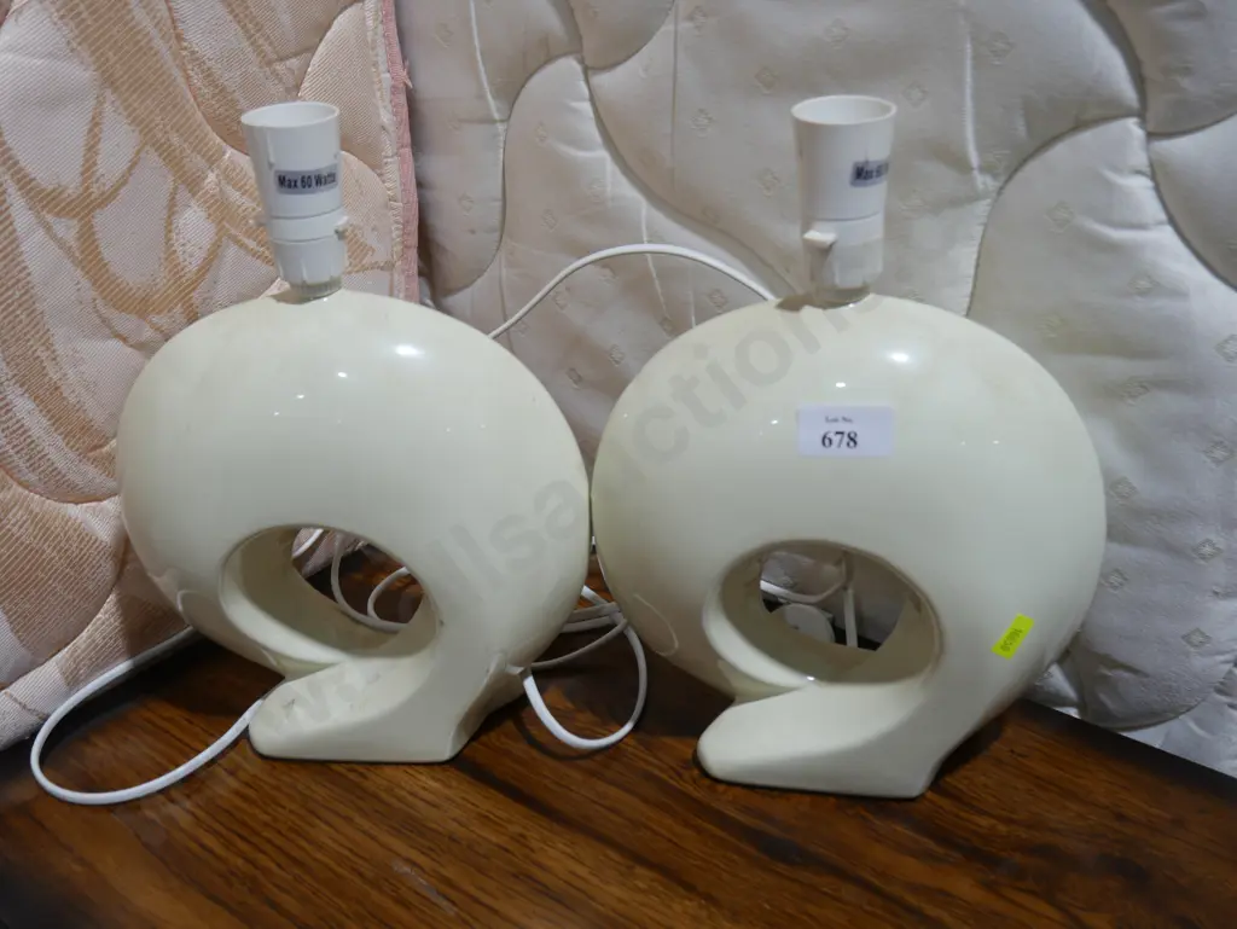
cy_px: 464
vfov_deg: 36.0
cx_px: 618
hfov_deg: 46.8
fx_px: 1430
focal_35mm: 40
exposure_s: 1/60
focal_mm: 20
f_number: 4.5
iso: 200
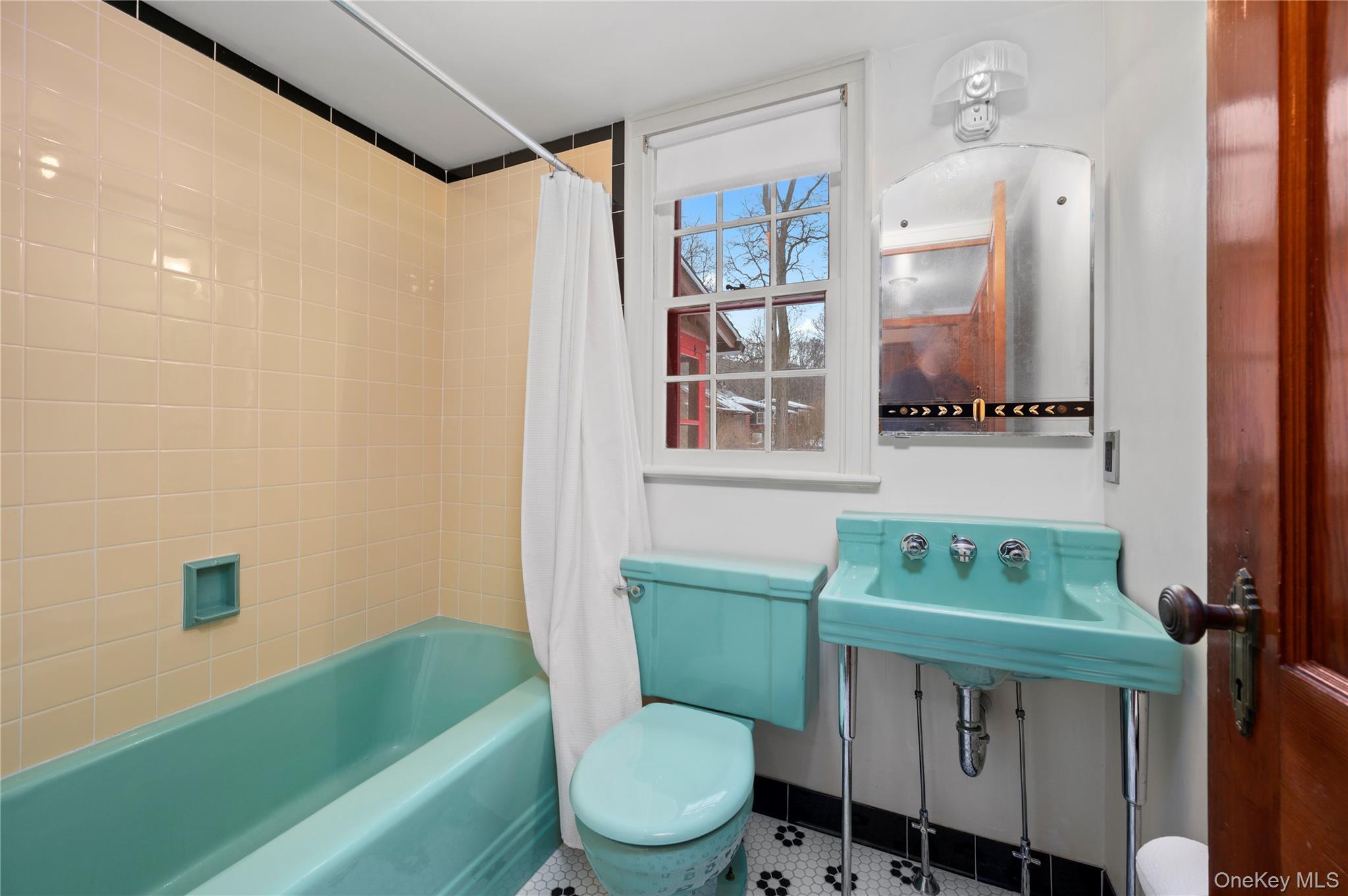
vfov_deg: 81.1
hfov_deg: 104.3
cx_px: 674
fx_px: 524
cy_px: 448
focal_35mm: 14
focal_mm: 14
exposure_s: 1.6
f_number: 7.1
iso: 320
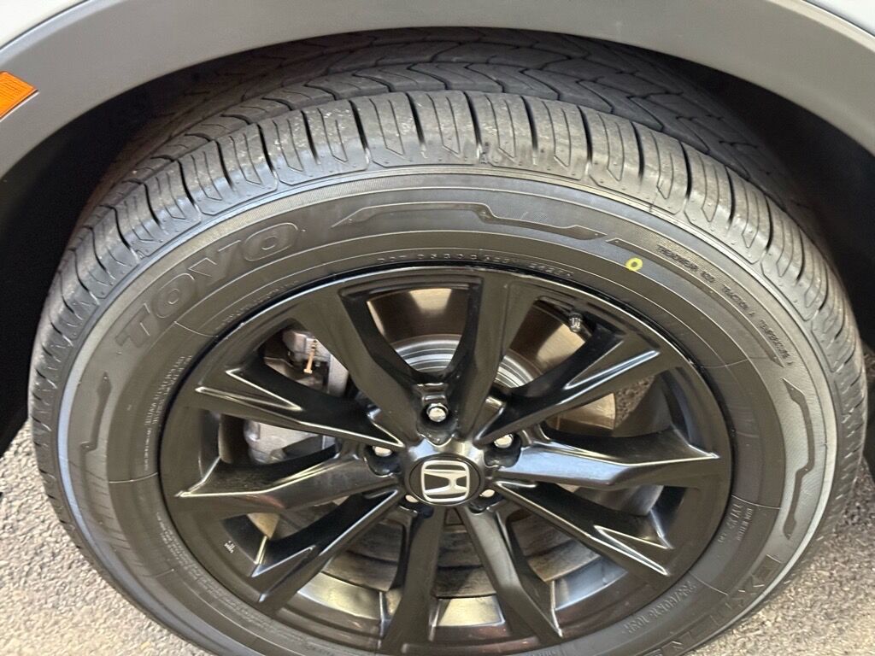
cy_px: 328
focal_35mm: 48
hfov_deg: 39.7
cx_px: 438
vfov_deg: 30.3
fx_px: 1213
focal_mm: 6.76
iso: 500
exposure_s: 1/30
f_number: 1.78
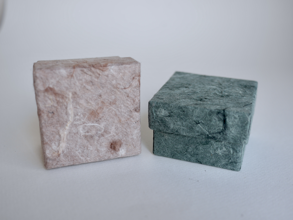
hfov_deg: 46.8
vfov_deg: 36.0
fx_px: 339
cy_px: 110
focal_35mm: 40
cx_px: 146
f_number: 2.2
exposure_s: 1/200
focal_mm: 20
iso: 200
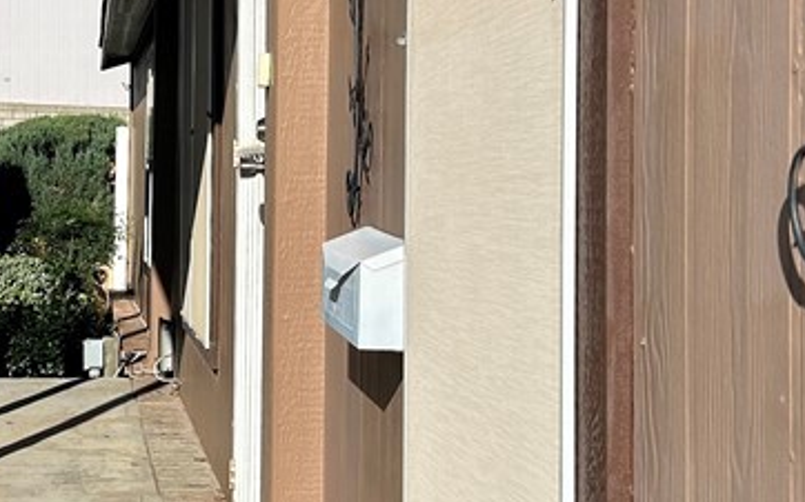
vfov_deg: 16.7
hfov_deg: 26.3
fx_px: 1711
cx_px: 260
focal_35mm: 78
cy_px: 160
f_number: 1.5
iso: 50
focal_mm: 5.7
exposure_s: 1/7463
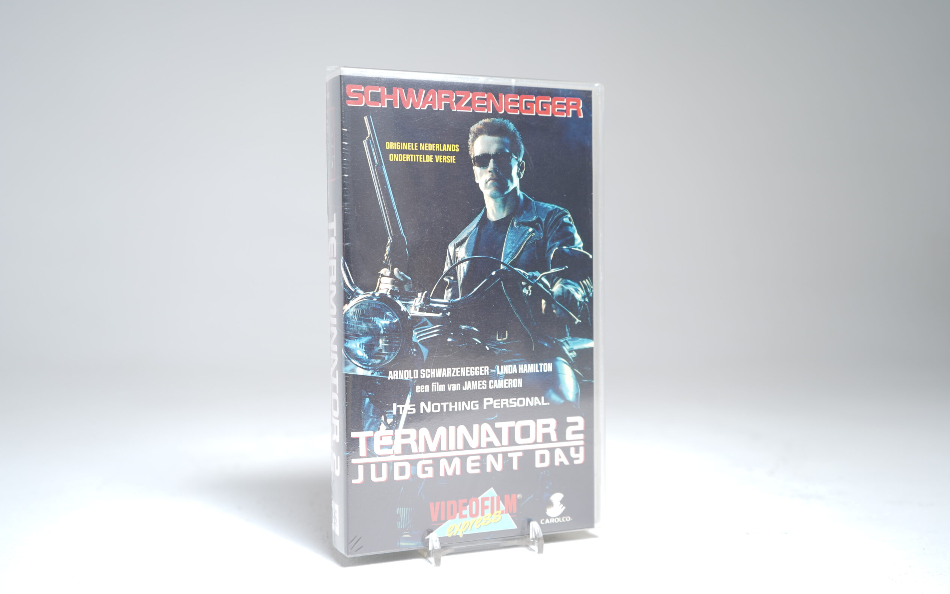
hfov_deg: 56.7
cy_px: 308
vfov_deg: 37.3
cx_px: 471
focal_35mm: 34
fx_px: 880
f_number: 4.5
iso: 64
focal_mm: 33
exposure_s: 1/3
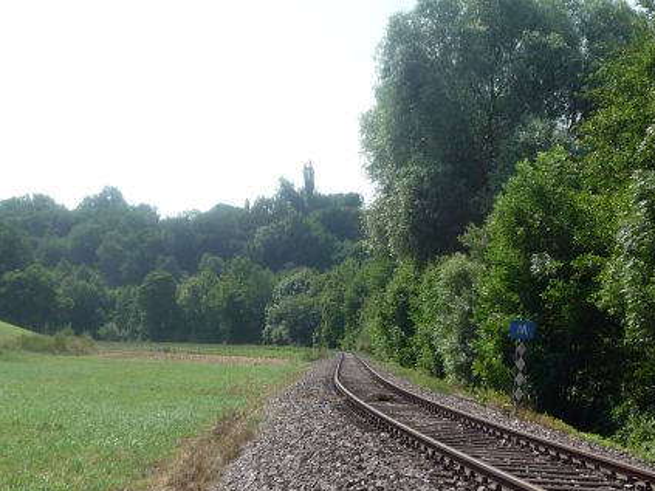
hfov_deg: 21.3
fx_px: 1740
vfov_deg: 16.1
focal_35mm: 92
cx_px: 321
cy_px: 266
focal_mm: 8.2
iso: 100
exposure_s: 1/400
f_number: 5
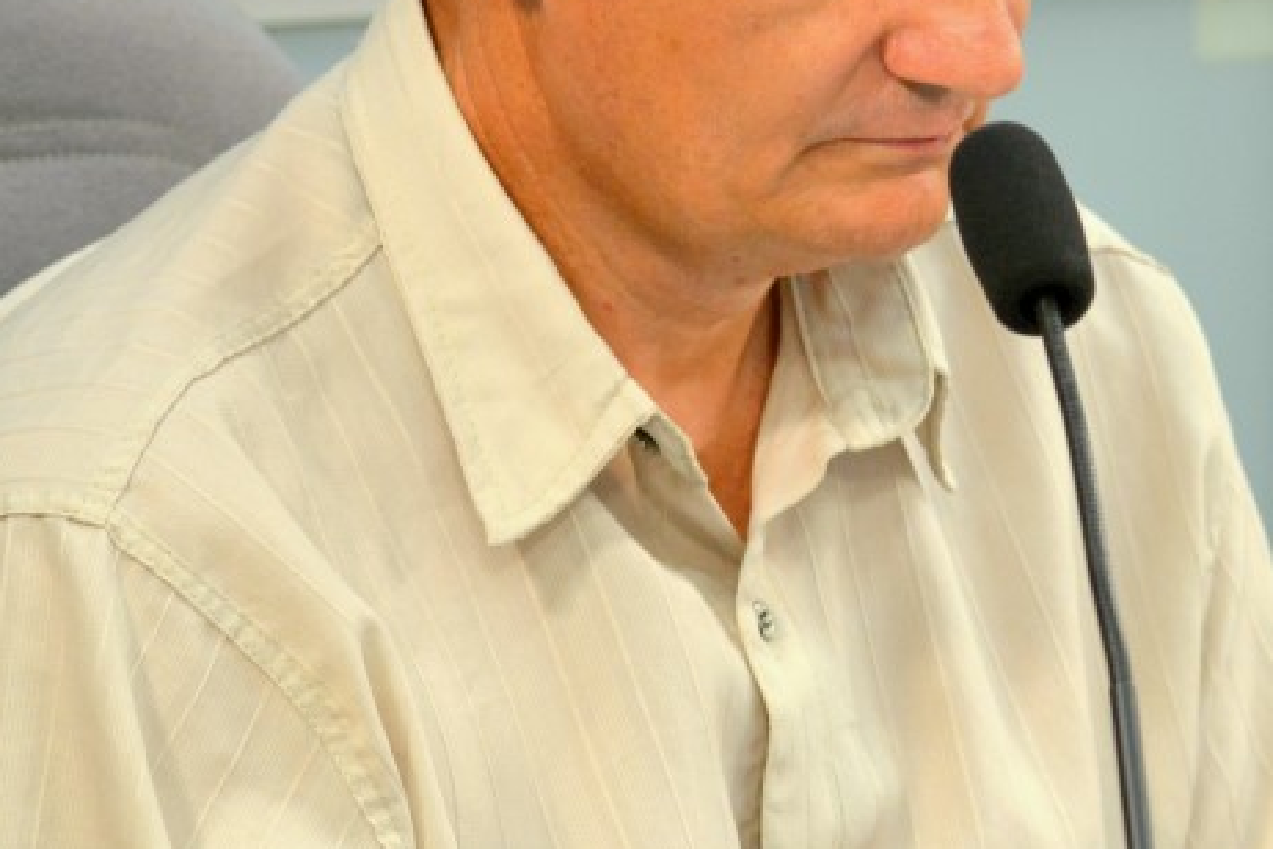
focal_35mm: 467
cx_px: 1095
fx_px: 16521
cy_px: 400
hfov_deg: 4.4
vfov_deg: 2.9
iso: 400
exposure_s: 1/100
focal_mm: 125
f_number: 5
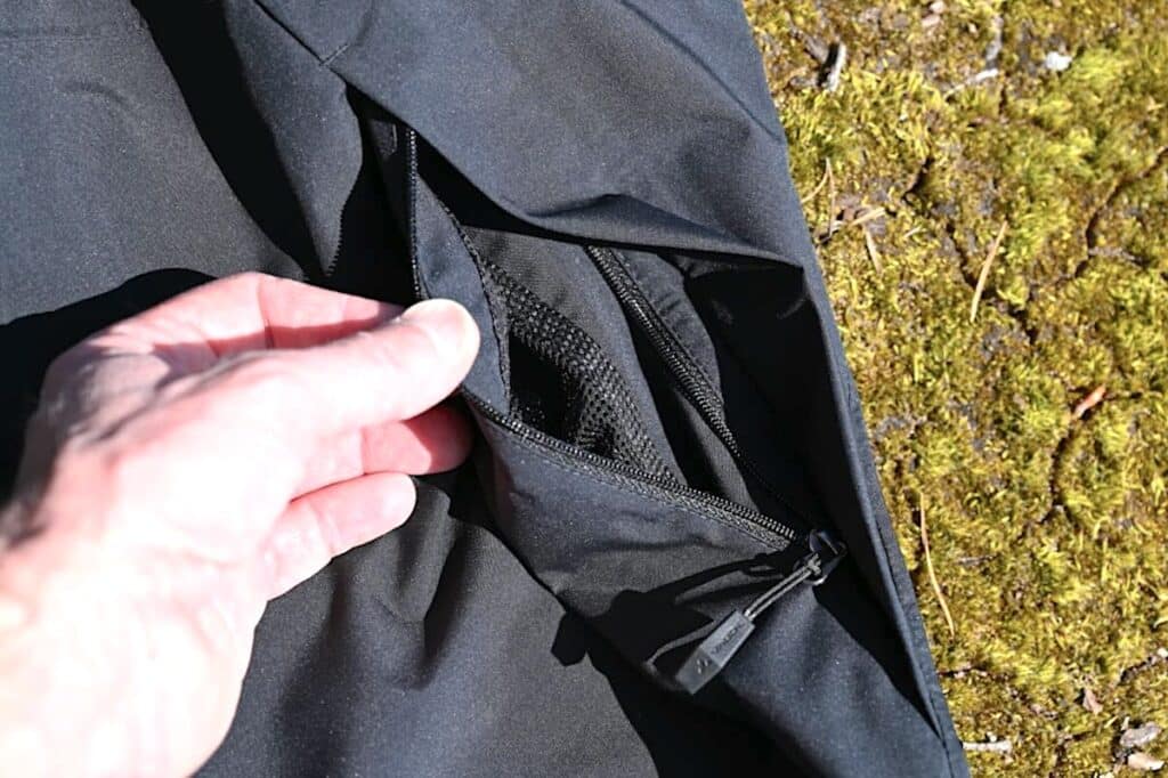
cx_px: 584
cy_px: 389
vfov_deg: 20.9
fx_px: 2108
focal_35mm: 65
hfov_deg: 31.0
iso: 100
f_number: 6.3
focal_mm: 65
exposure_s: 1/320
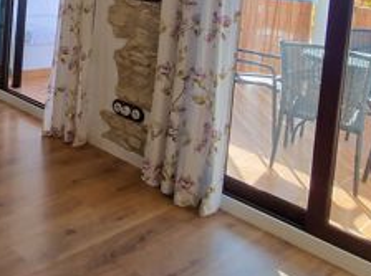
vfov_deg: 31.5
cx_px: -6
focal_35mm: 41
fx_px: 438
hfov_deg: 39.9
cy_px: -18
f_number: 2.2
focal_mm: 2.2
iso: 50
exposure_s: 1/116
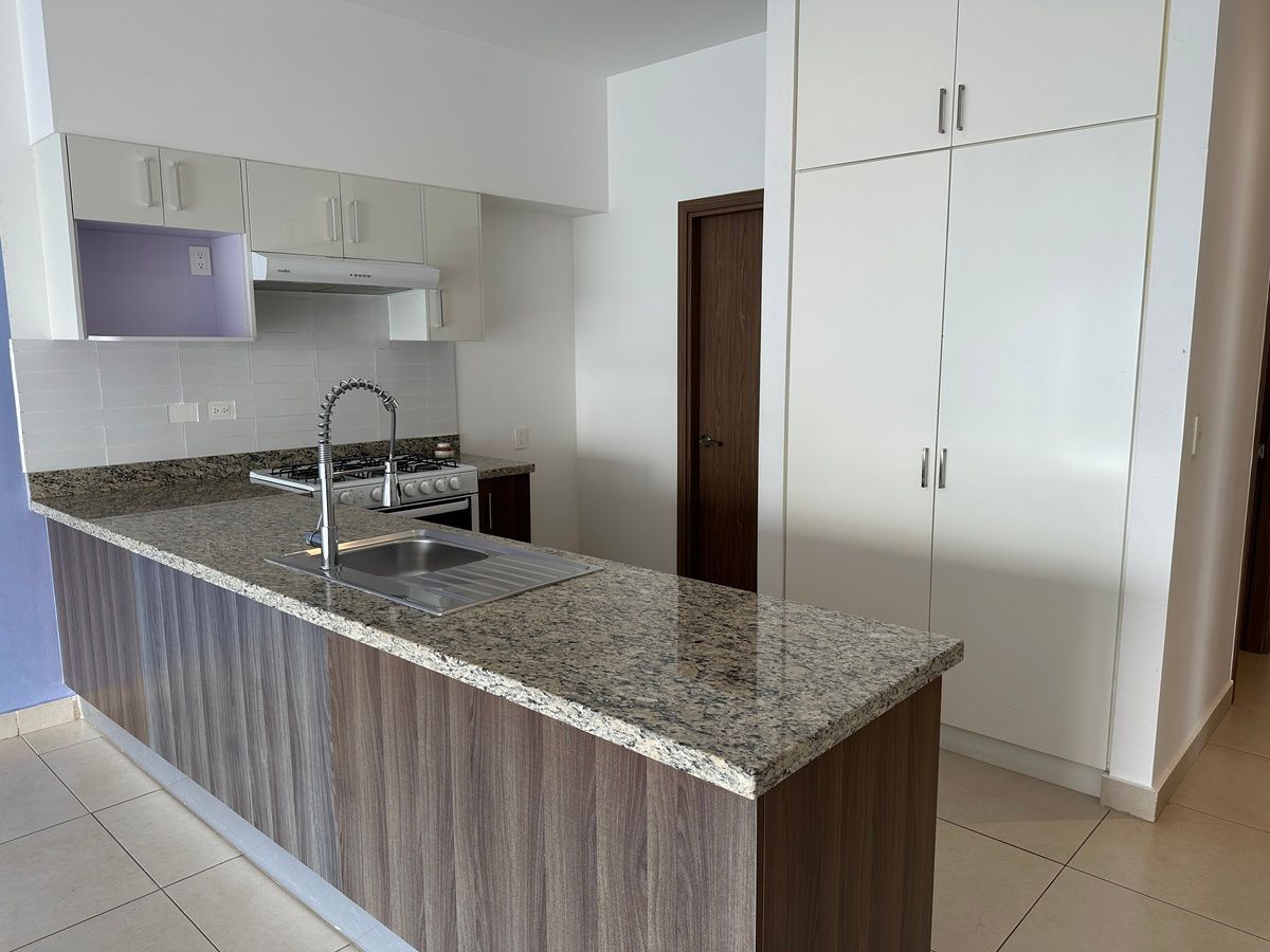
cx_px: 635
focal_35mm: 24
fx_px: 881
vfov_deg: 56.8
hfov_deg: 71.6
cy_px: 476
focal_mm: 6.86
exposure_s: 1/121
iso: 64
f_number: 1.78
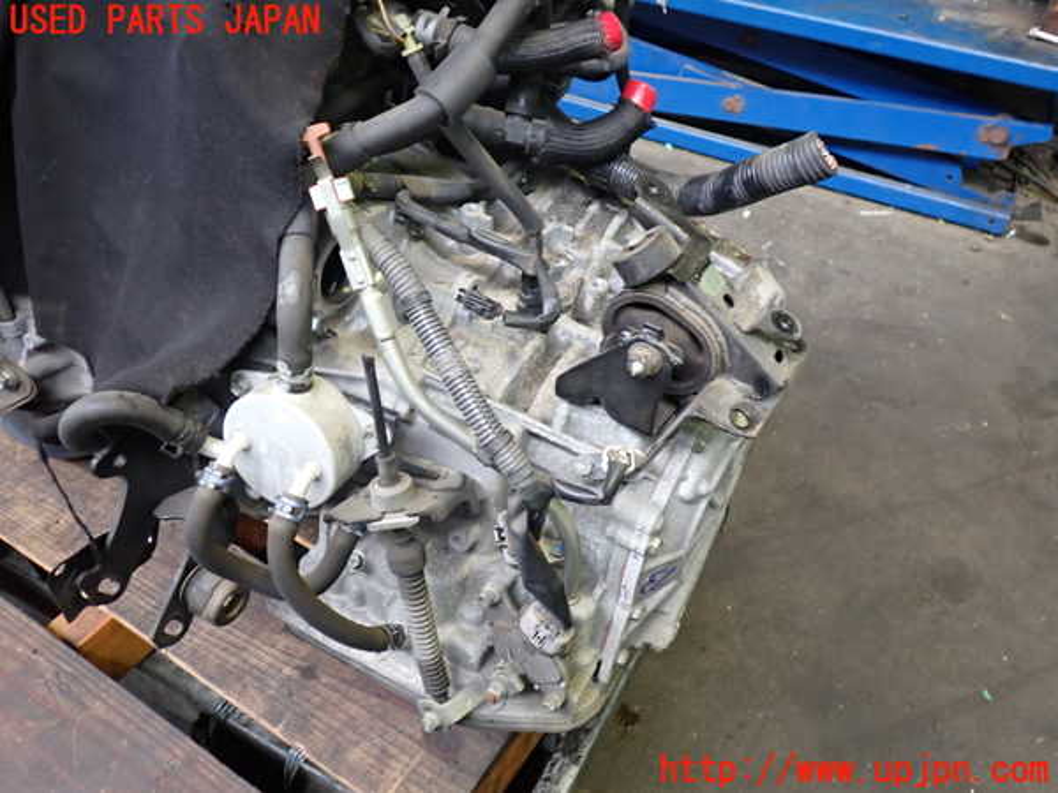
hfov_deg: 60.0
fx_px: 917
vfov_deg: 46.8
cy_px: 396
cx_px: 529
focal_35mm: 30
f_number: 2.3
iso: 320
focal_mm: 5.4
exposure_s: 1/30
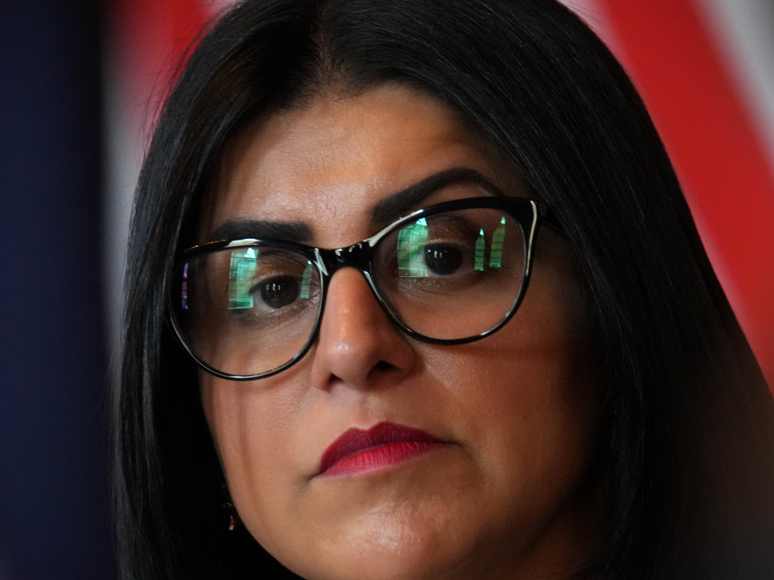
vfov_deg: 1.3
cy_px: 335
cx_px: 524
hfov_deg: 1.8
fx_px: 24843
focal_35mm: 1111
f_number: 6.3
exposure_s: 1/80
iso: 6400
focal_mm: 600
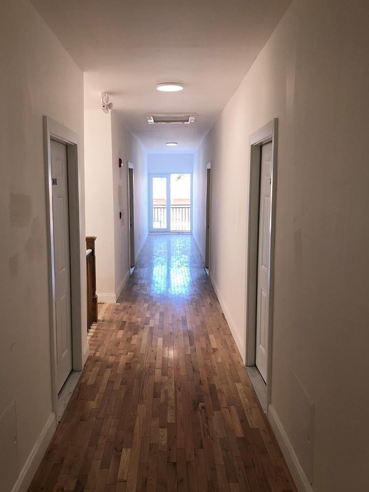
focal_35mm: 32
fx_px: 455
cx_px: 161
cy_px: 245
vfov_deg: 56.8
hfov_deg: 44.1
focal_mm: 3.99
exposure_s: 1/120
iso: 25
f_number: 1.8
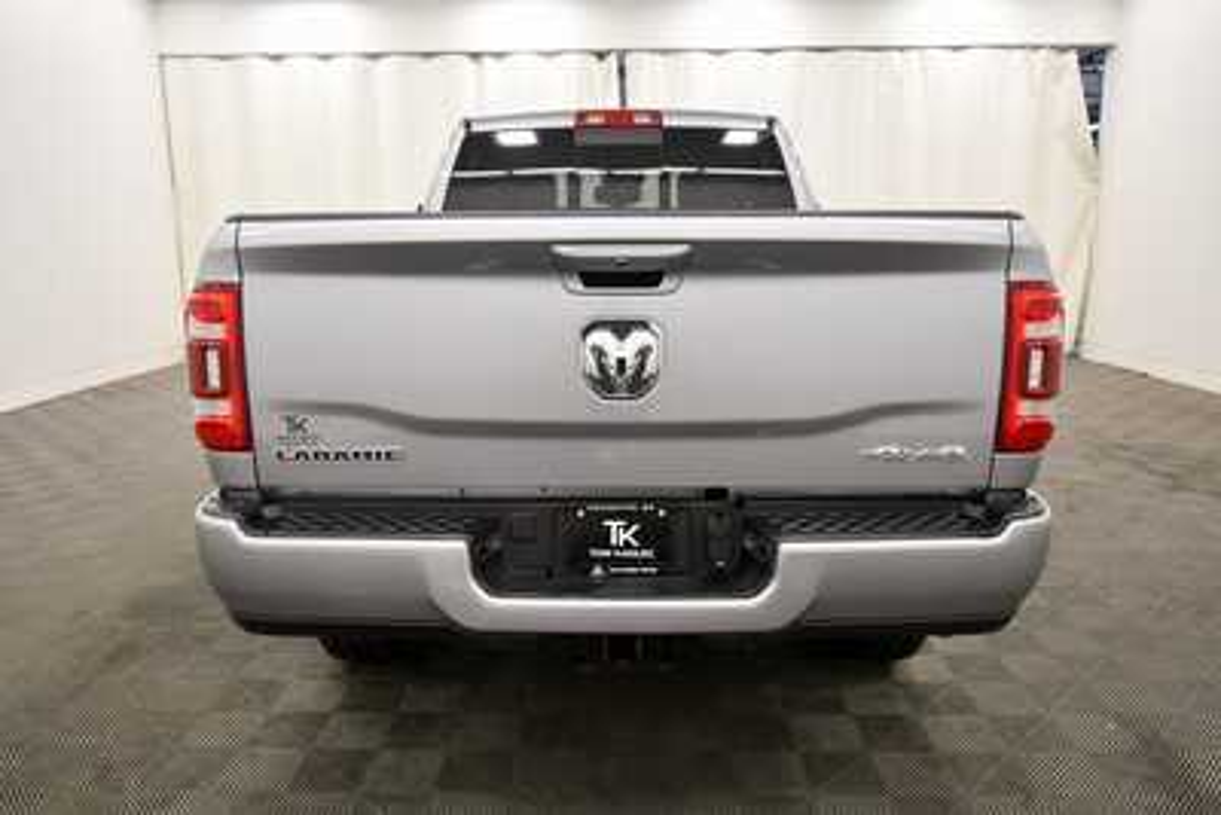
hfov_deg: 71.5
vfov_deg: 51.3
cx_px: 610
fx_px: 848
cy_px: 408
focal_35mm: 25
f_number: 5.3
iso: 1000
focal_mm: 17
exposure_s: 1/125
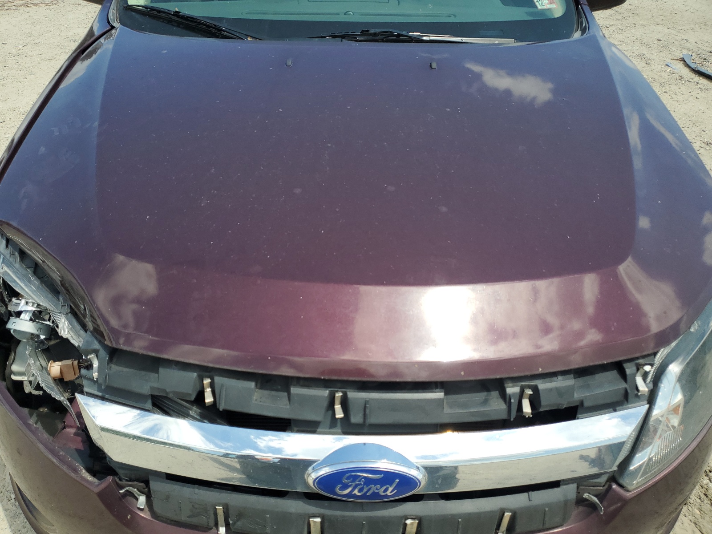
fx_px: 535
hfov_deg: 67.3
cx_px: 356
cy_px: 267
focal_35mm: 26
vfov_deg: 53.1
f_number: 1.5
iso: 50
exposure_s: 1/2000
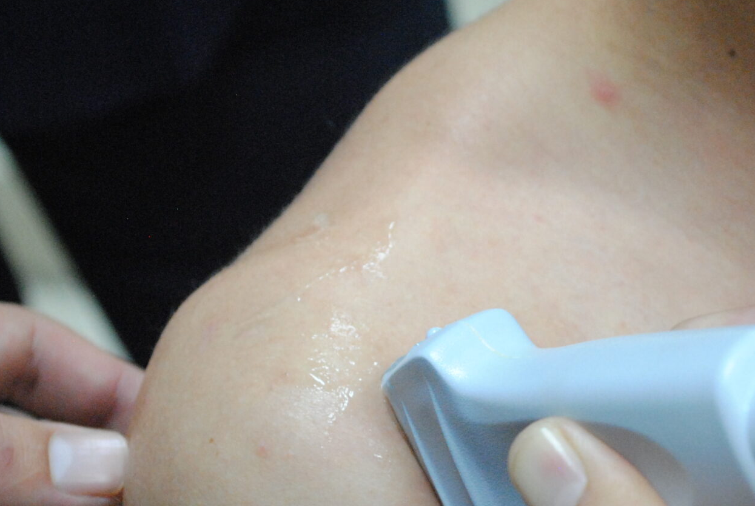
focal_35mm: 148
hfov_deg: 13.8
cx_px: 508
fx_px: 3108
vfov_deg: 9.3
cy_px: 448
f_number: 5.6
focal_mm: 48
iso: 1400
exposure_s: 1/30
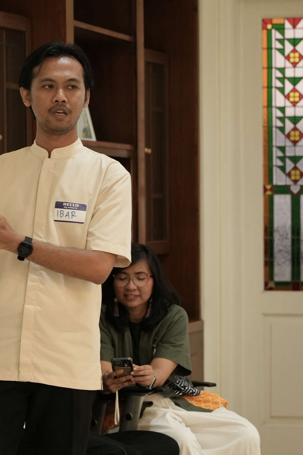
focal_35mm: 160
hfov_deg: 8.6
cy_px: 225
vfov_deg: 12.8
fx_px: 2019
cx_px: 94
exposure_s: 1/80
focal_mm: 105
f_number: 4.5
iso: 4000
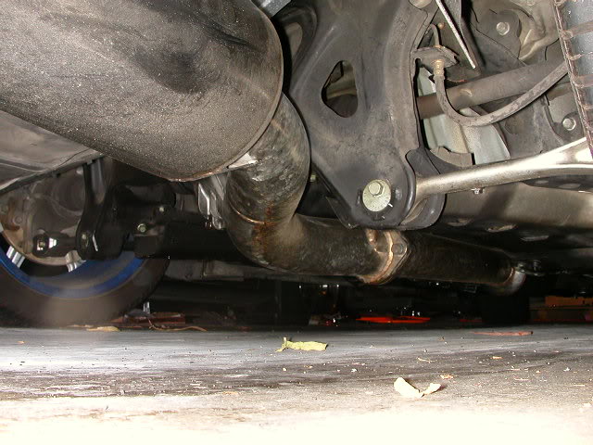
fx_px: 634
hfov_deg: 50.1
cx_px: 296
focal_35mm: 37
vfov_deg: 38.7
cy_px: 222
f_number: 4.5
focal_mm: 5.6
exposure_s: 1/59.9
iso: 154
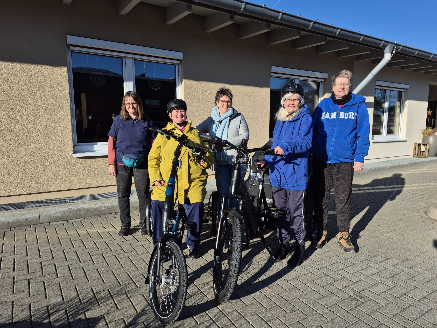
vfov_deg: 58.9
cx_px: 218
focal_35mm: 23
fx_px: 290
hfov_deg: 73.9
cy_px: 164
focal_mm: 5.4
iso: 25
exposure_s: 1/2496
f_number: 1.8
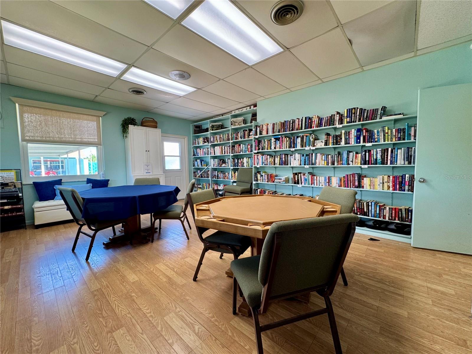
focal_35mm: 14
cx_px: 236
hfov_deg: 102.1
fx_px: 191
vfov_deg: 85.7
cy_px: 177
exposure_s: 1/60
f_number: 2.2
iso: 125
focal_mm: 2.22
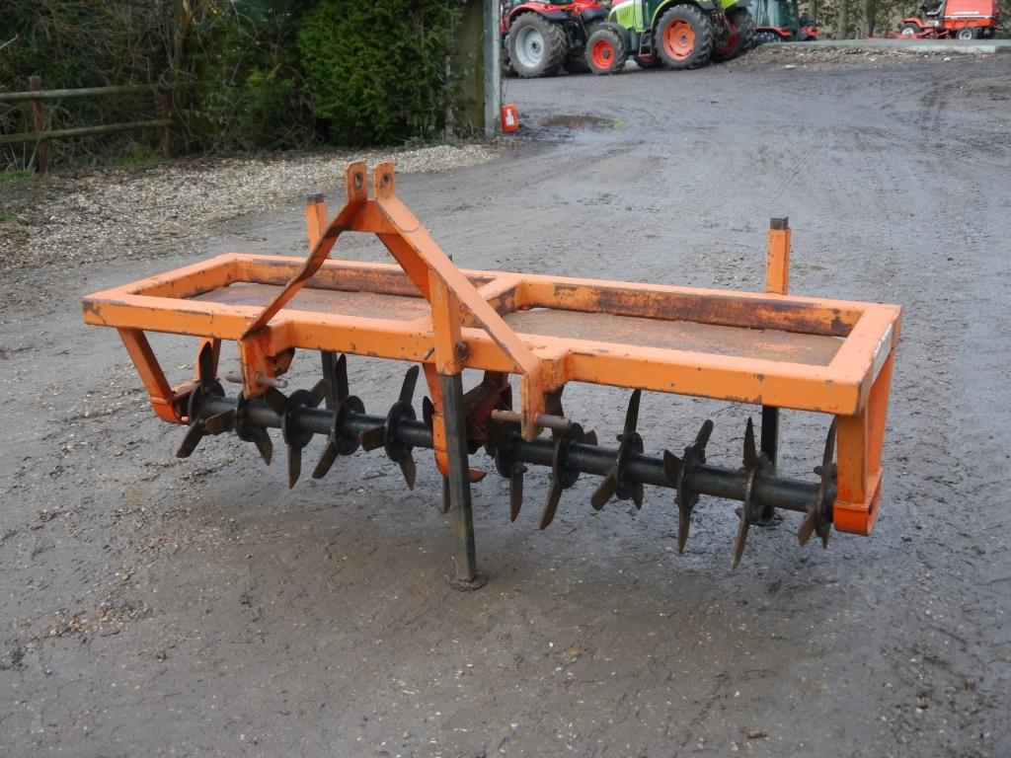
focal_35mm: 40
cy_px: 379
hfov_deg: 46.8
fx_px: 1168
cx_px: 506
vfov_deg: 36.0
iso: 640
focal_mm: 20
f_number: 4.2
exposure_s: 1/125
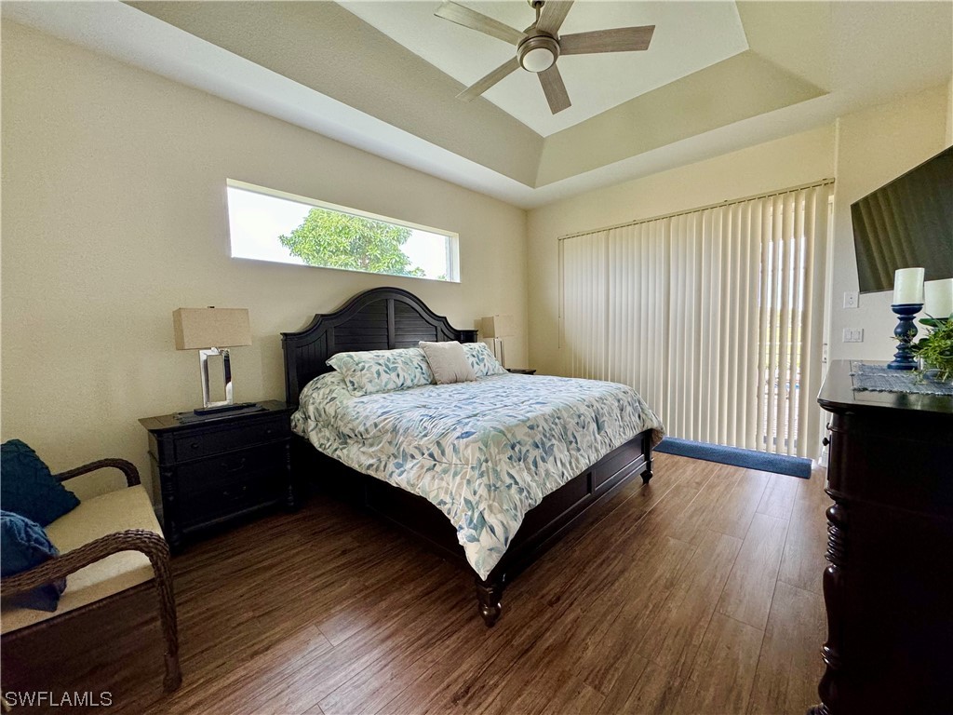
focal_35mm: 14
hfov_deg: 102.1
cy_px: 358
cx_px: 476
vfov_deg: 85.7
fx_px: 385
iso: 200
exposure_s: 1/120
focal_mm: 2.22
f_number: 2.2
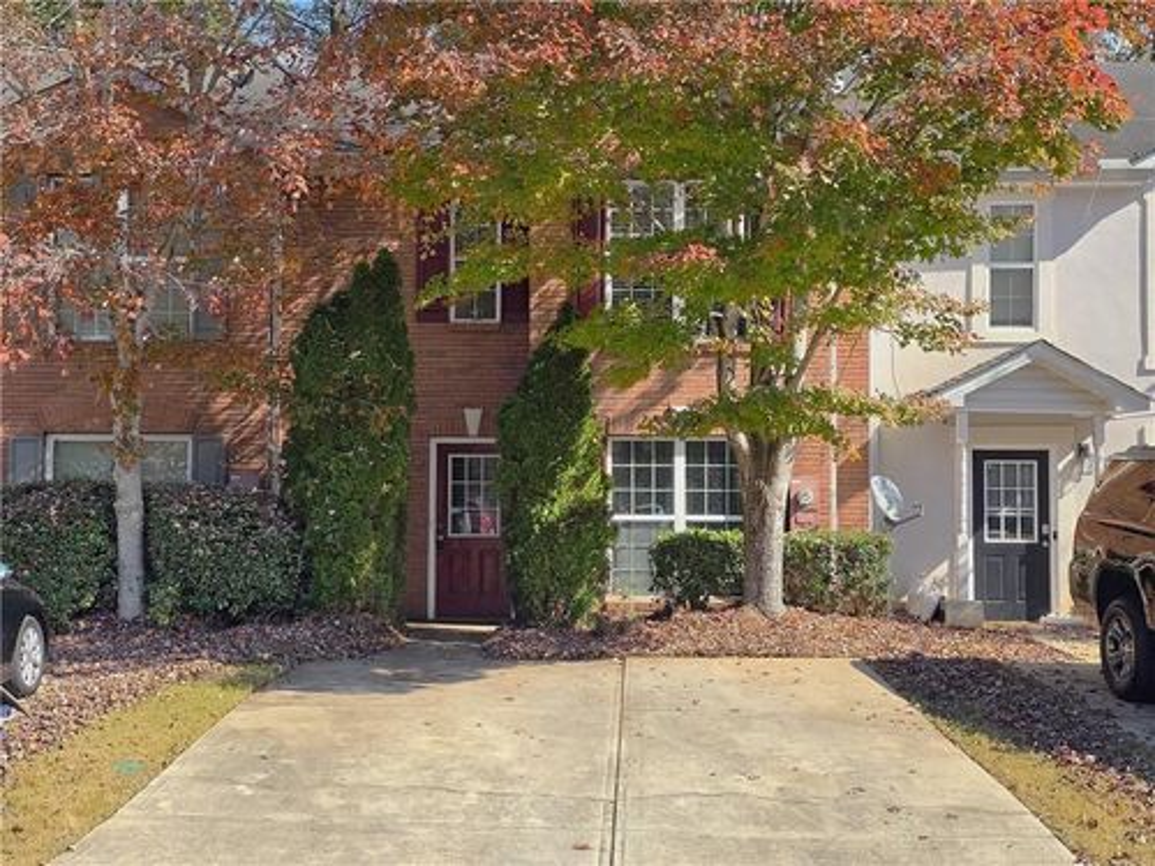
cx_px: 578
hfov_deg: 41.2
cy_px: 433
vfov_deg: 31.5
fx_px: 1535
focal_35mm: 46
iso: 40
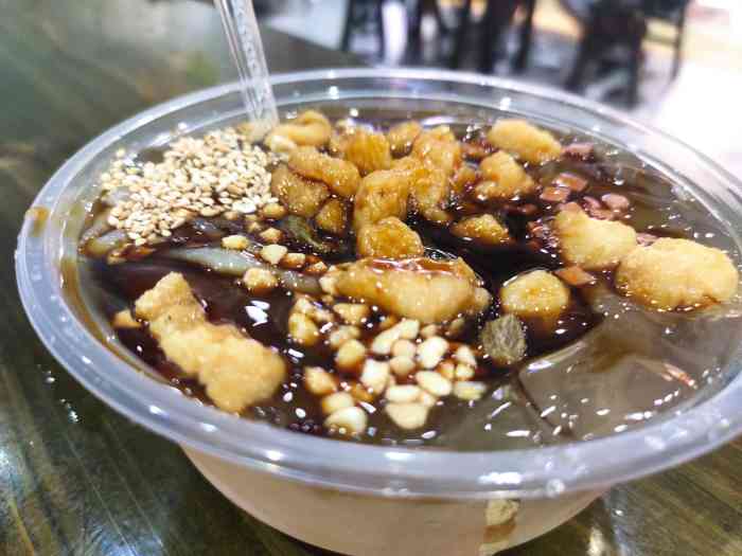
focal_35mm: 25
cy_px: 278
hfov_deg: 69.4
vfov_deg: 54.9
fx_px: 536
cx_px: 371
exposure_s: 1/33
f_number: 1.79
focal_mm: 4.74
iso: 1184
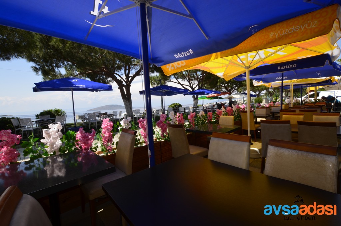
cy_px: 113
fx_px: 142
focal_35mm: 15
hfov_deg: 100.5
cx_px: 170
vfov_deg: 77.1
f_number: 22
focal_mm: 10
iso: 180
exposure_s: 1/30
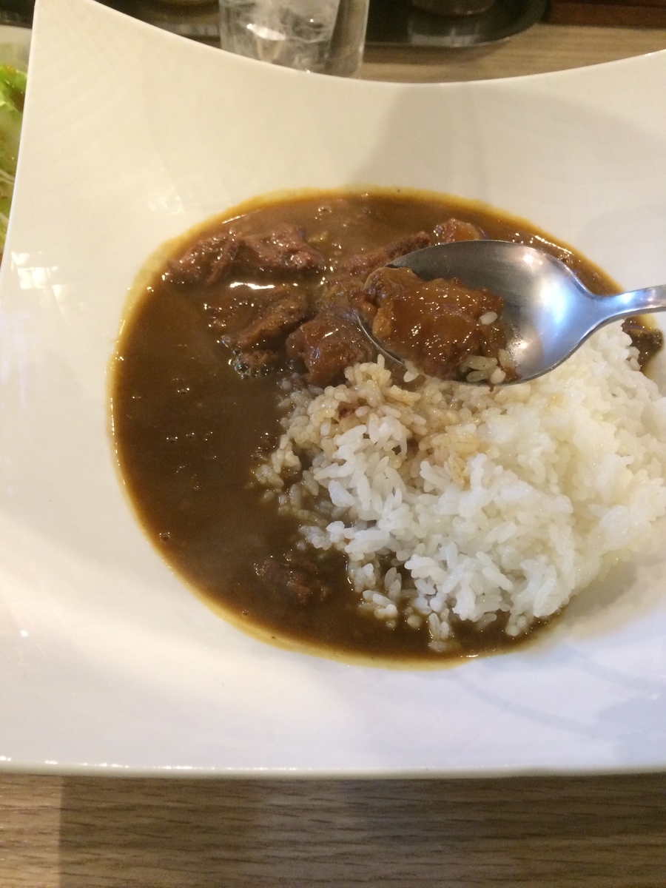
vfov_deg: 61.7
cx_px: 333
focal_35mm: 29
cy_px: 444
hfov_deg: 48.2
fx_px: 744
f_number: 2.2
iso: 250
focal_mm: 4.15
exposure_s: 1/30
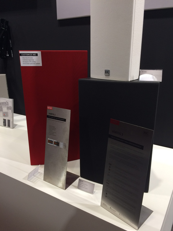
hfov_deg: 48.2
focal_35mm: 29
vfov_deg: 61.7
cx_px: 86
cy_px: 116
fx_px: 193
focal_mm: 4.15
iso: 50
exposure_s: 1/33
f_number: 2.2
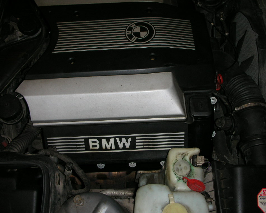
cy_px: 106
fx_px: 291
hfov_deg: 49.1
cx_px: 139
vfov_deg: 40.1
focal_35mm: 37
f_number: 3
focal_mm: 5.8
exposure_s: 1/60.1
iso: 50
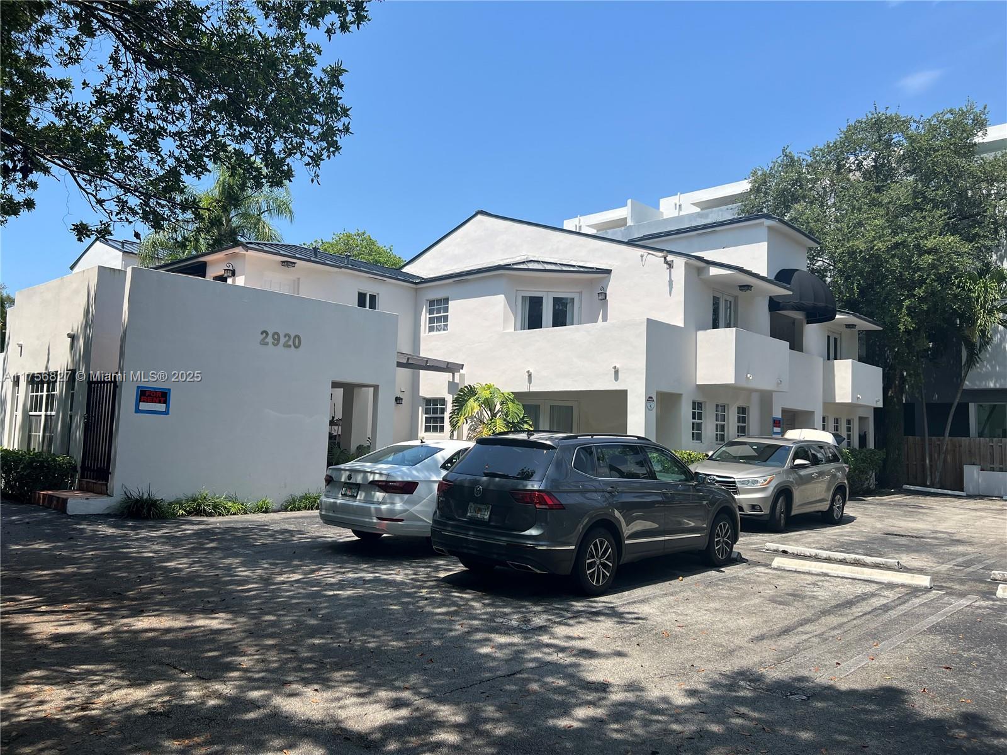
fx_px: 756
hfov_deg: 67.3
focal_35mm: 26
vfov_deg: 53.1
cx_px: 504
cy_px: 378
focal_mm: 5.7
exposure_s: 1/3831
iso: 50
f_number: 1.5
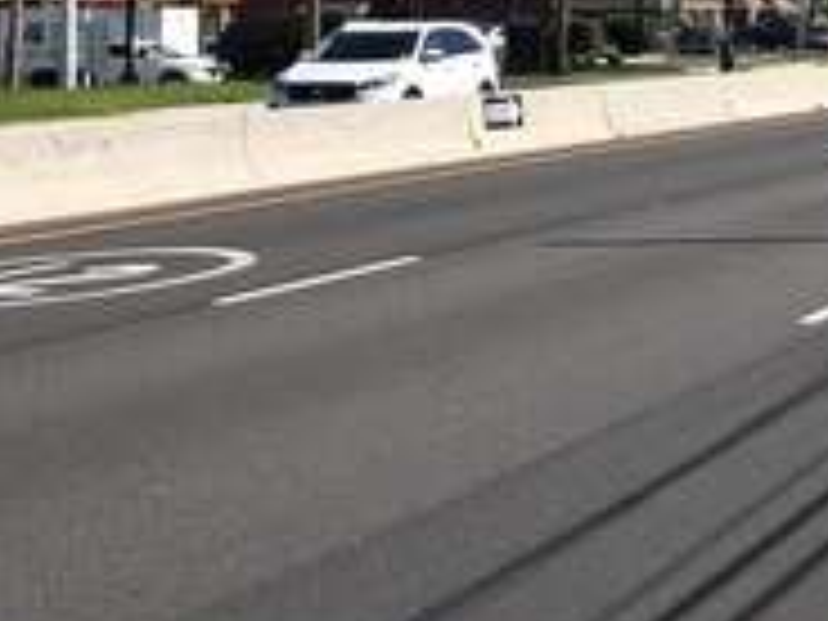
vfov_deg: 12.4
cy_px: -112
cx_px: 896
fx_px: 2799
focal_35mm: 117
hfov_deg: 16.4
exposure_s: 1/2114
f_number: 1.8
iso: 20
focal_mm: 4
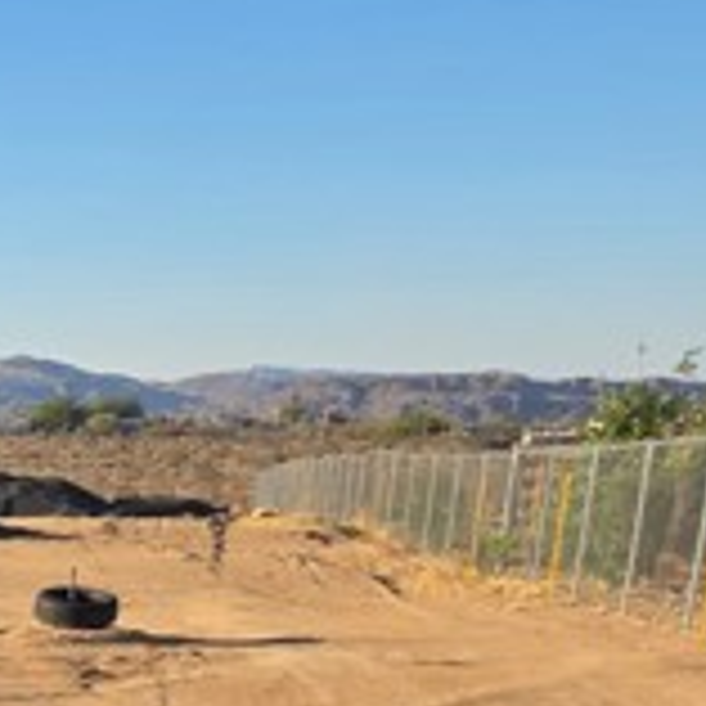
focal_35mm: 83
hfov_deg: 17.3
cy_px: 940
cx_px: -544
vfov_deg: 19.2
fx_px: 1915
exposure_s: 1/942
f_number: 1.8
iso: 25
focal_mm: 5.4
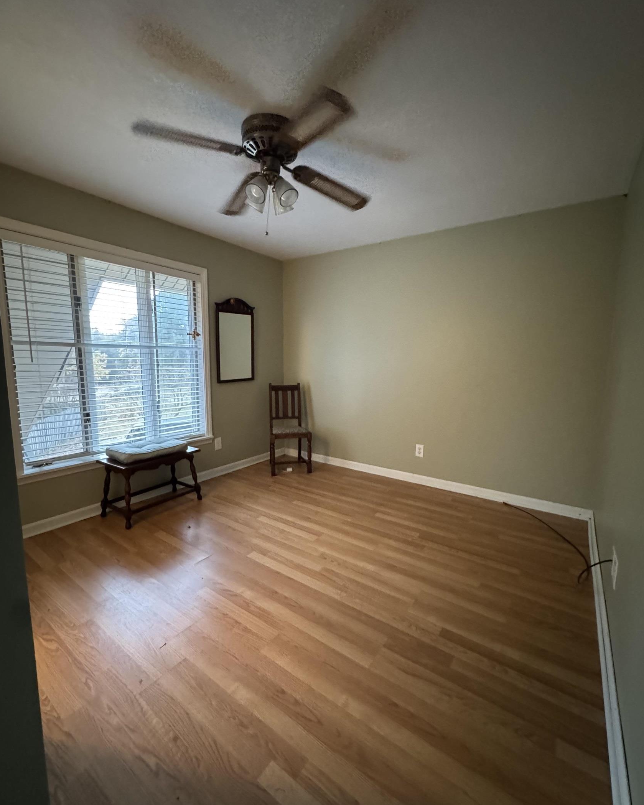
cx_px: 327
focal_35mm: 15
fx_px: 357
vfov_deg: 96.8
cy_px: 403
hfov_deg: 84.0
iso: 1250
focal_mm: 2.22
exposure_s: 1/40
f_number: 2.2
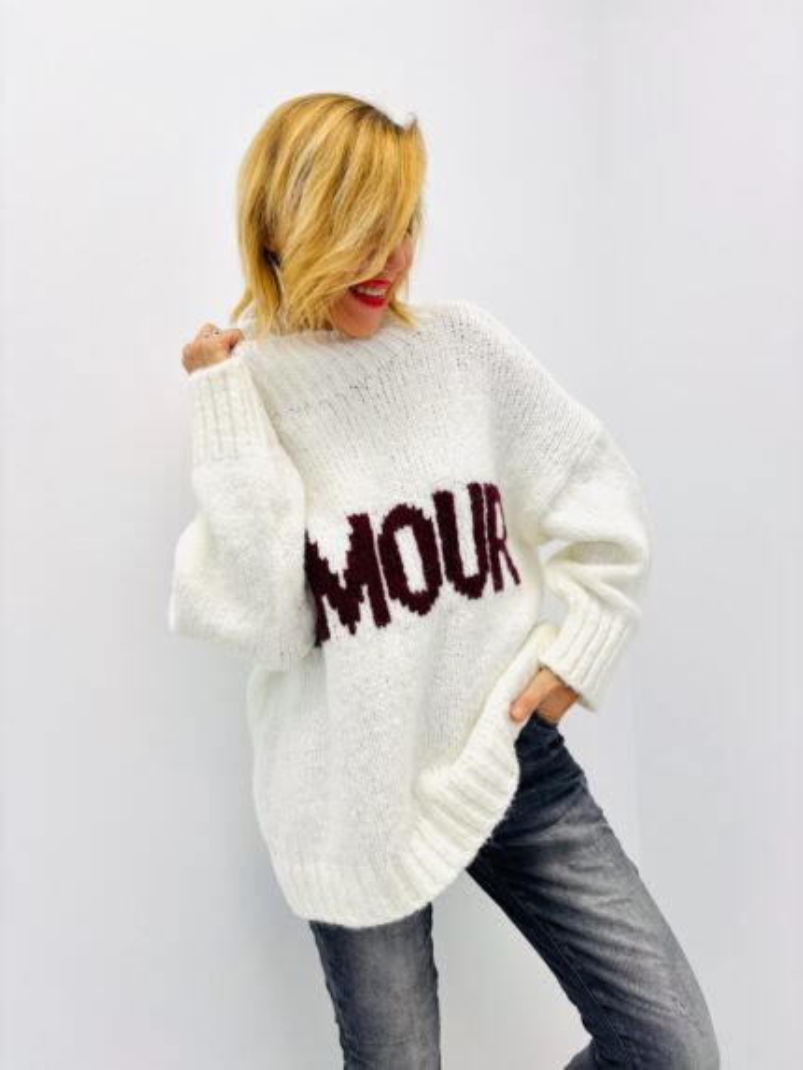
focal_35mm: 26
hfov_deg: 53.1
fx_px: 804
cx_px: 402
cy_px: 535
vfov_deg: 67.3
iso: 40
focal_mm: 5.96
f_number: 1.6
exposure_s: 1/249
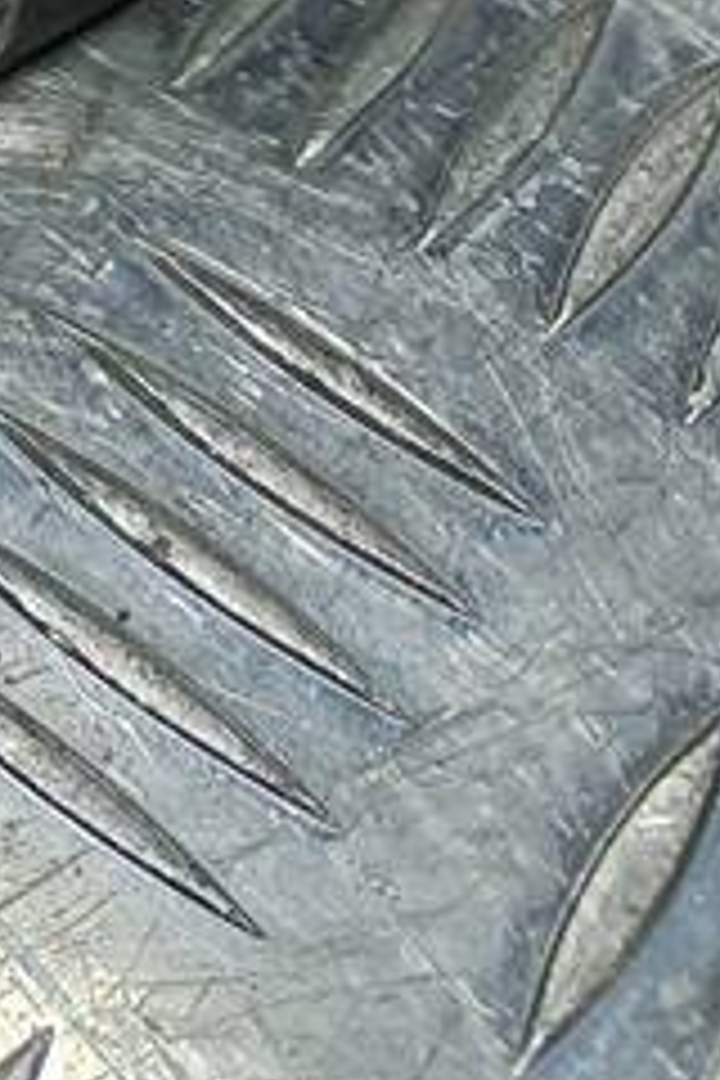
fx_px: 3330
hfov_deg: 10.2
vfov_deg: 17.0
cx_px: -1184
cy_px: -436
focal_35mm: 111
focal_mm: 4.6
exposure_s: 1/100
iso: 40
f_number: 1.8
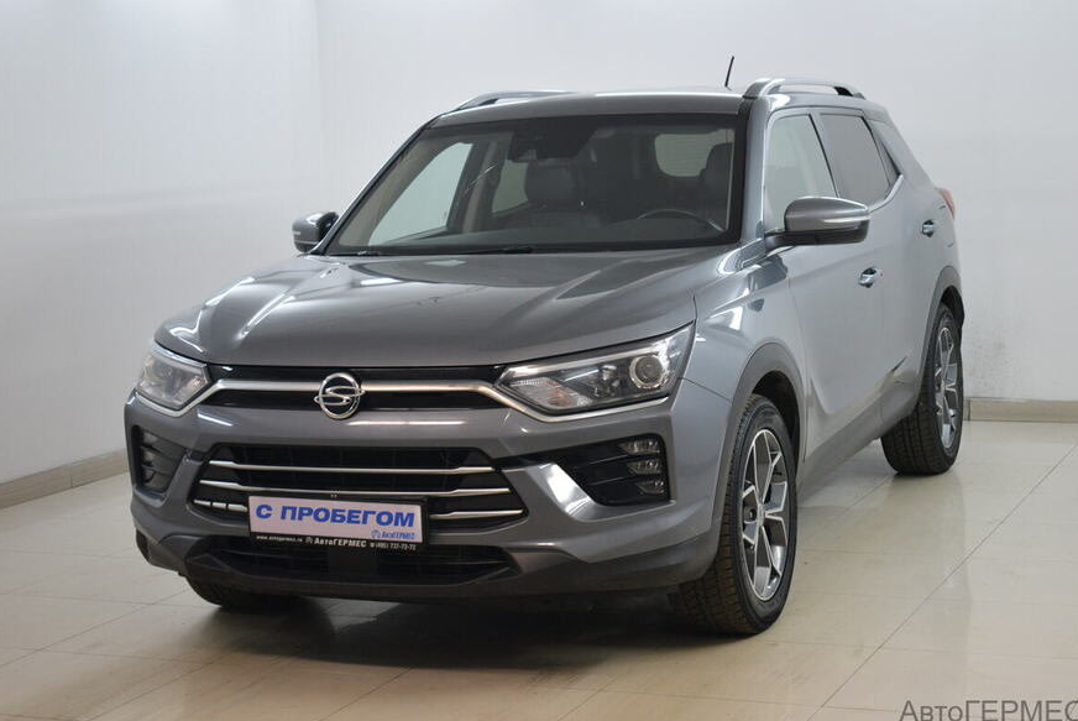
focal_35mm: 65
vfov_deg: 21.0
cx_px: 540
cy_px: 364
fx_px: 1948
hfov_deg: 30.9
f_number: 5
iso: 1000
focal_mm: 42
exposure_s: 1/100
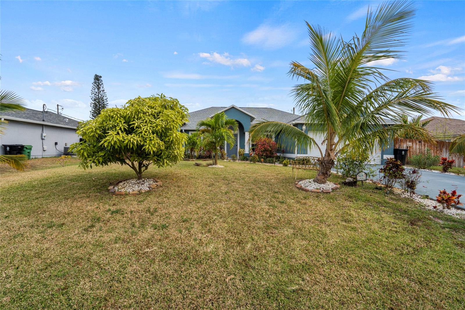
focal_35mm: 16
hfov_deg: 96.7
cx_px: 232
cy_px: 155
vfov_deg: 73.7
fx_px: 207
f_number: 9
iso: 100
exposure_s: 1/160
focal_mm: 16
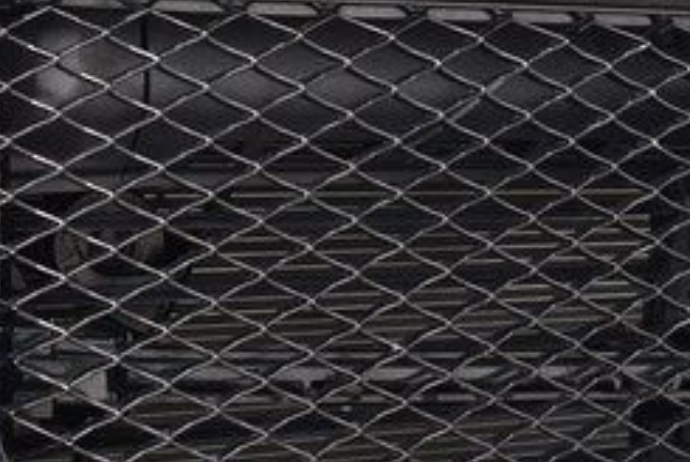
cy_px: 241
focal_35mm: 94
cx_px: 513
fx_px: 1804
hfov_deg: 21.5
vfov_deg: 14.6
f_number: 4.5
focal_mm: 24
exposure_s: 1/15
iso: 1600
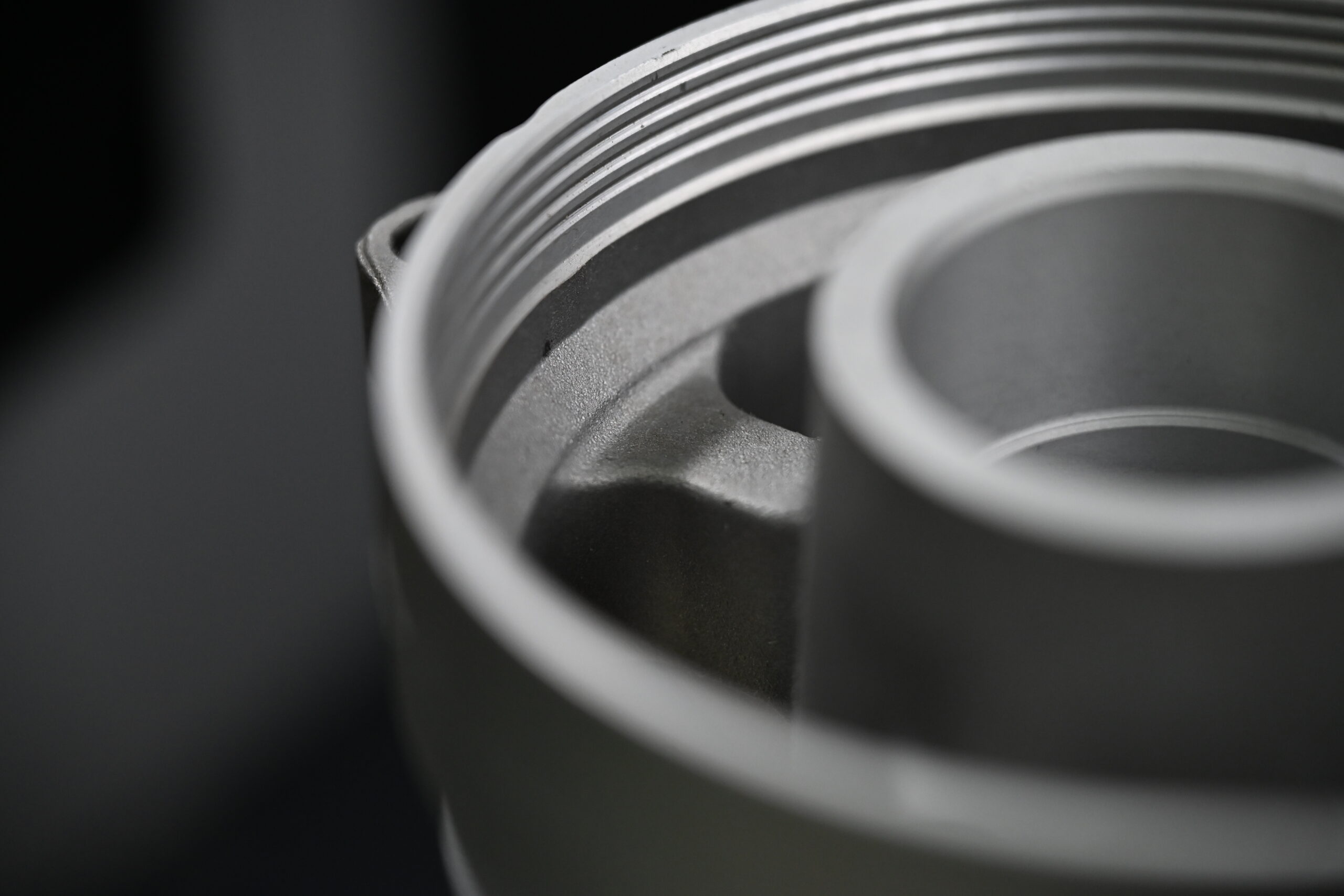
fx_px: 3920
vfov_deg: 13.0
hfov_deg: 19.5
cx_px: 672
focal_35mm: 105
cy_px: 448
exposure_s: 1/250
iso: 2200
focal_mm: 105
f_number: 4
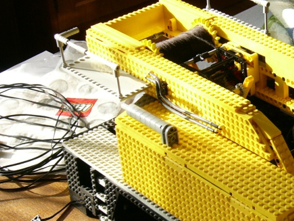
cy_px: 140
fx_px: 926
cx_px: 263
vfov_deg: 13.6
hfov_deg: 17.8
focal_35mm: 109
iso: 100
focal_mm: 10
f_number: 3.7
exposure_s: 1/60
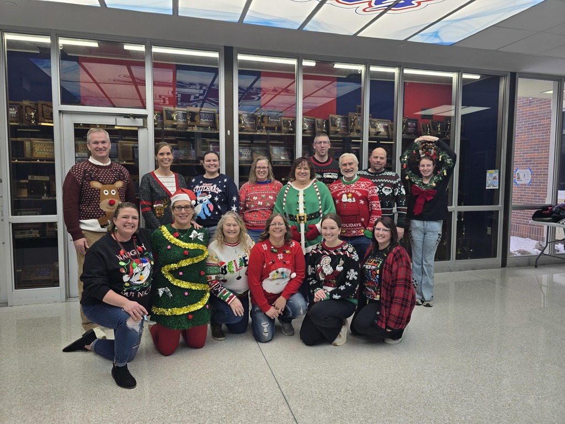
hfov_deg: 73.9
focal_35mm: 23
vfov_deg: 58.9
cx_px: 282
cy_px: 212
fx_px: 375
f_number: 1.7
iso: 20
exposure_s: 1/120
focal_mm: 6.3
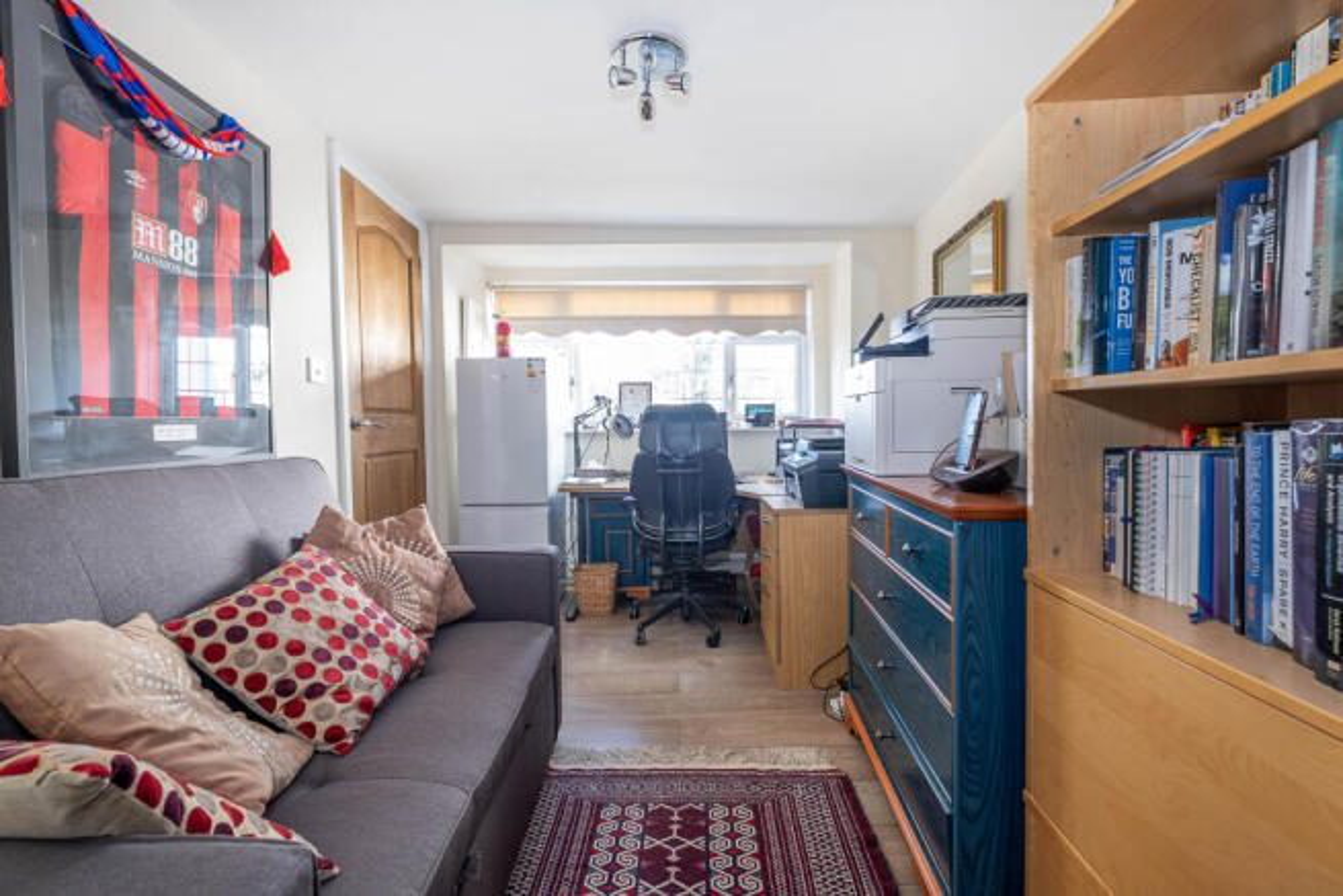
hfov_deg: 100.4
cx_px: 672
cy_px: 448
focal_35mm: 15
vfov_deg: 77.4
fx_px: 560
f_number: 6.4
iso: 400
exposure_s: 1/6
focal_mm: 10
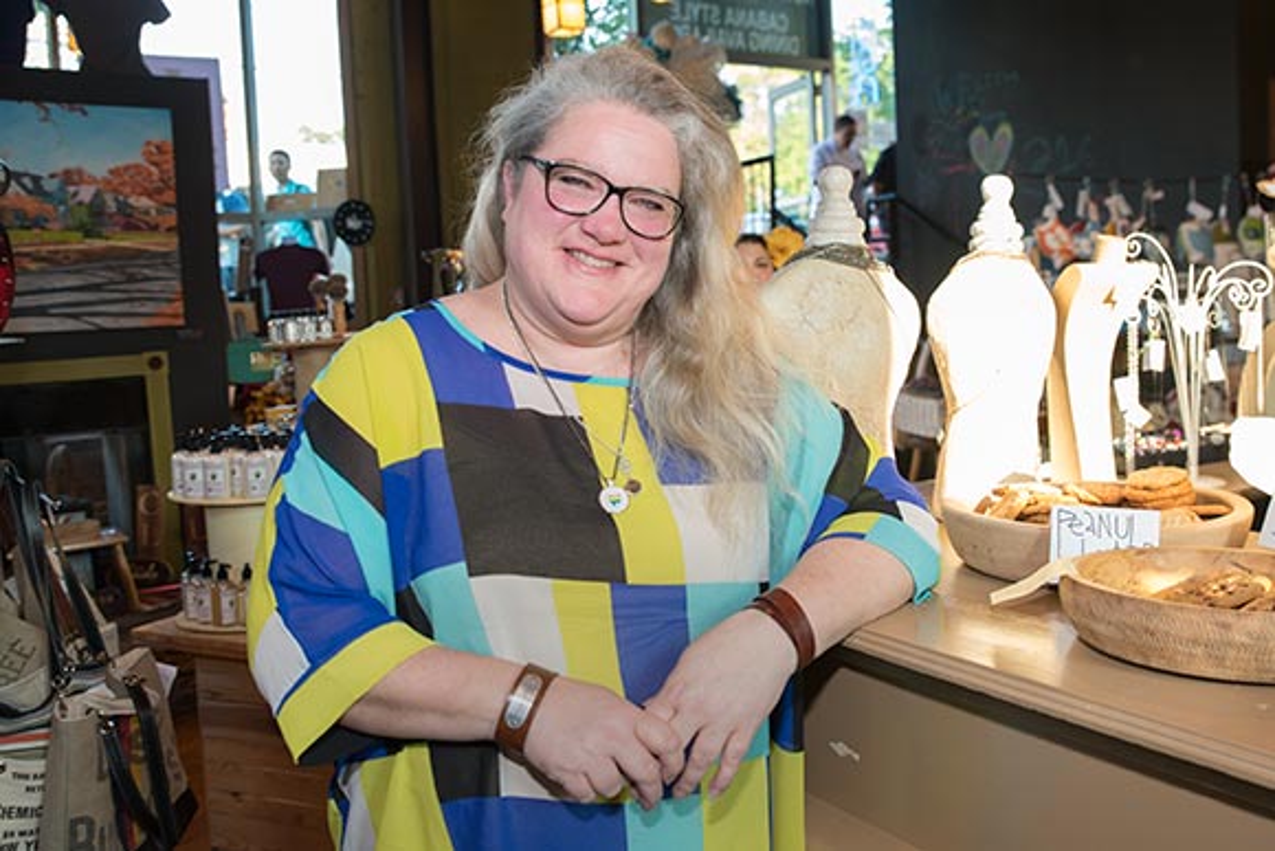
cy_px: 426
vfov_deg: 49.6
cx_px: 638
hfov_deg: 69.4
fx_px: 921
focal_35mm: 26
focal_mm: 26
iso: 1250
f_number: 4.8
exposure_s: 1/180
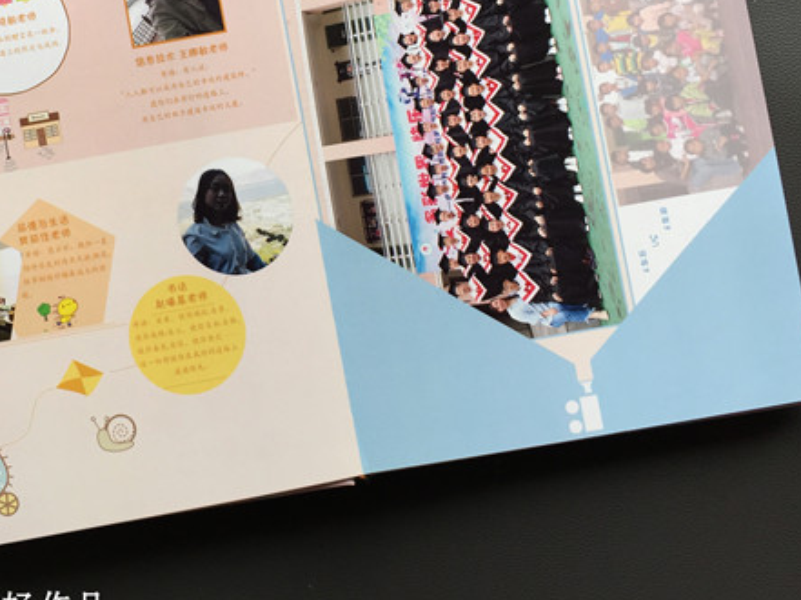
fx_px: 1202
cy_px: 151
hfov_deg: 36.3
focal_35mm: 52
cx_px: 236
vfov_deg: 27.6
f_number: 2.2
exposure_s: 1/100
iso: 32
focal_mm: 4.15
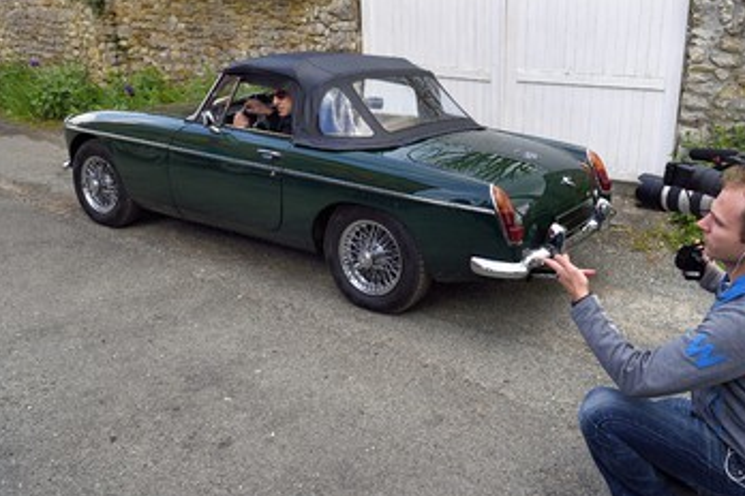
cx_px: 445
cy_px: 212
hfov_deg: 63.1
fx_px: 600
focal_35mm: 29
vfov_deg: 44.8
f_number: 6.3
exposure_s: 1/250
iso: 200
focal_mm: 24
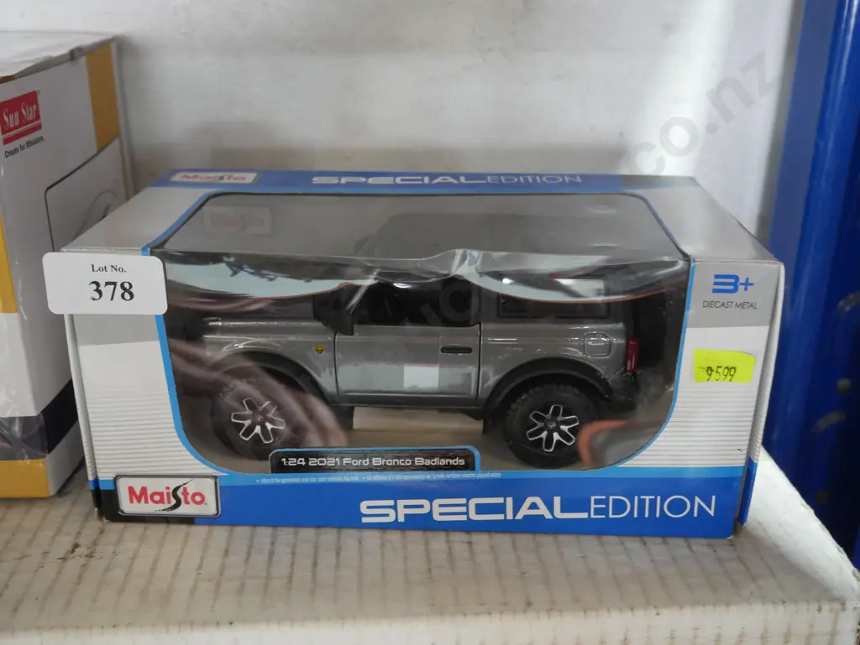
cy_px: 322
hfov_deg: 51.3
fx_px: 895
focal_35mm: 36
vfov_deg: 39.7
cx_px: 430
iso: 1600
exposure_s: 1/60
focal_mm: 18
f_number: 4
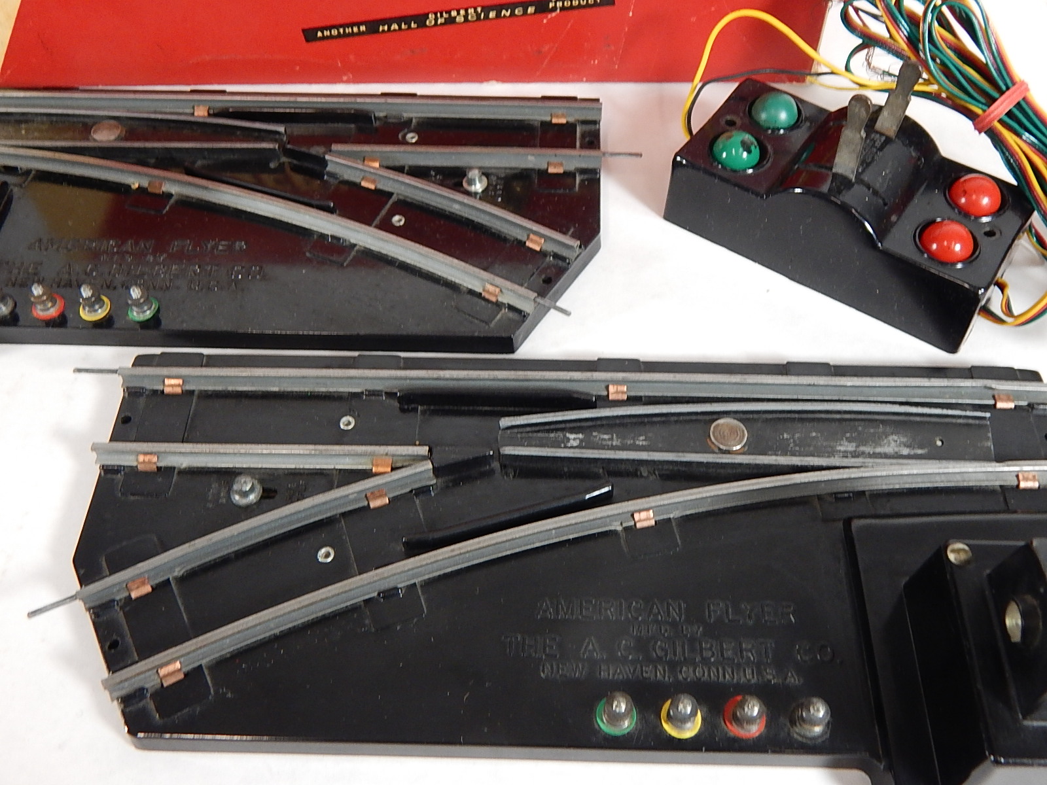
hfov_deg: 54.0
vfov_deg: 41.8
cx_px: 524
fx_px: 1028
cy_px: 392
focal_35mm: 34
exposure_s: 1/30
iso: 220
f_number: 3.3
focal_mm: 6.1
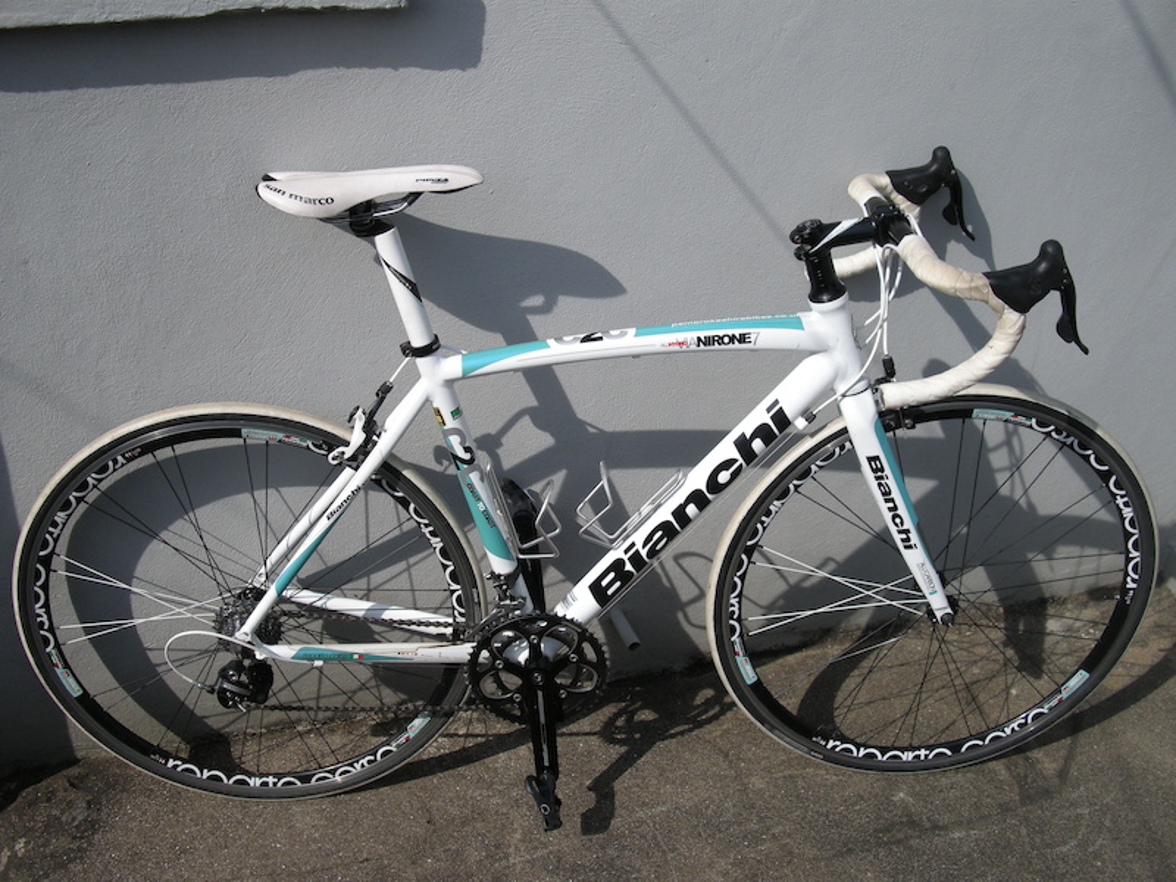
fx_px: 1257
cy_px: 441
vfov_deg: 38.7
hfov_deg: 50.1
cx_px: 588
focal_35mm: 37
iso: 64
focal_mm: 7.9
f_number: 8
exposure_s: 1/170
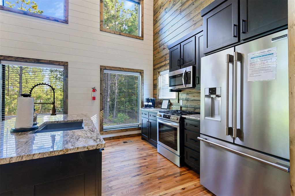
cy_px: 98
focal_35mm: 16
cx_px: 148
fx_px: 131
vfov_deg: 73.6
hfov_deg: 96.8
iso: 400
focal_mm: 16
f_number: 7.1
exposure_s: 1/5
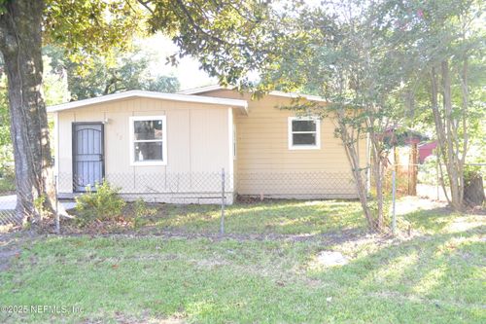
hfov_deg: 61.9
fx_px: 405
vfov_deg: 43.6
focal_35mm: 30
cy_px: 162
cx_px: 243
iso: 1600
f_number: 5.6
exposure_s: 1/200
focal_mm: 20
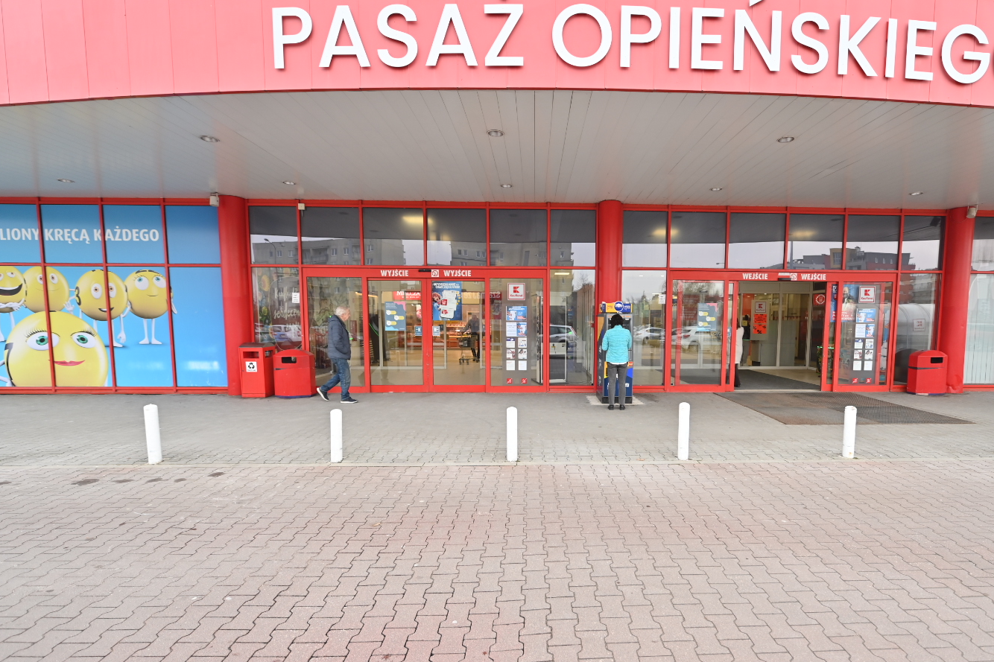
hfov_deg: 92.8
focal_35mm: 17
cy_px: 366
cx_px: 558
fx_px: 469
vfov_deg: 70.2
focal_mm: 14
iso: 220
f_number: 2.8
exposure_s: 1/200
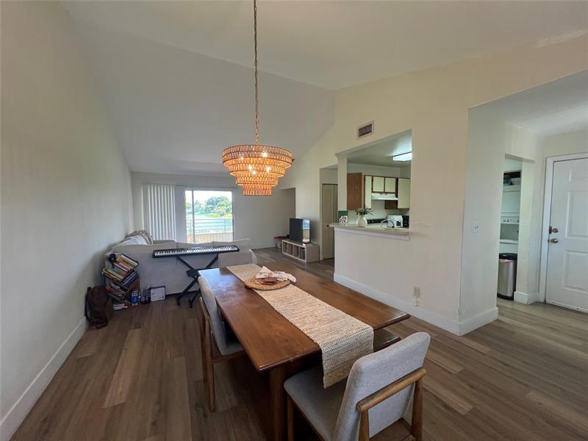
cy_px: 220
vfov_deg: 89.9
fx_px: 221
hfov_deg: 106.2
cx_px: 294
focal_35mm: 13
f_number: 1.8
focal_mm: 1.57
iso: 100
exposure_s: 1/120
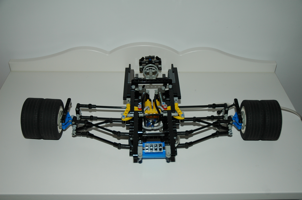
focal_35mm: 44
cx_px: 151
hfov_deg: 45.0
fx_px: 365
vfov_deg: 30.8
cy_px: 100
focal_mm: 29
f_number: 4
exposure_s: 1/60
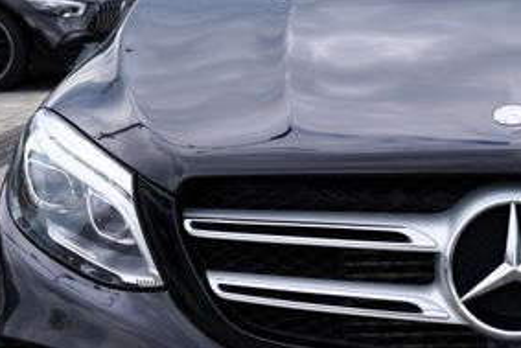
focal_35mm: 94
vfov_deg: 14.6
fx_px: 1361
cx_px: 492
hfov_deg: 21.1
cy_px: 155
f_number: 7.1
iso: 100
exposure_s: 1/200
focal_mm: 26
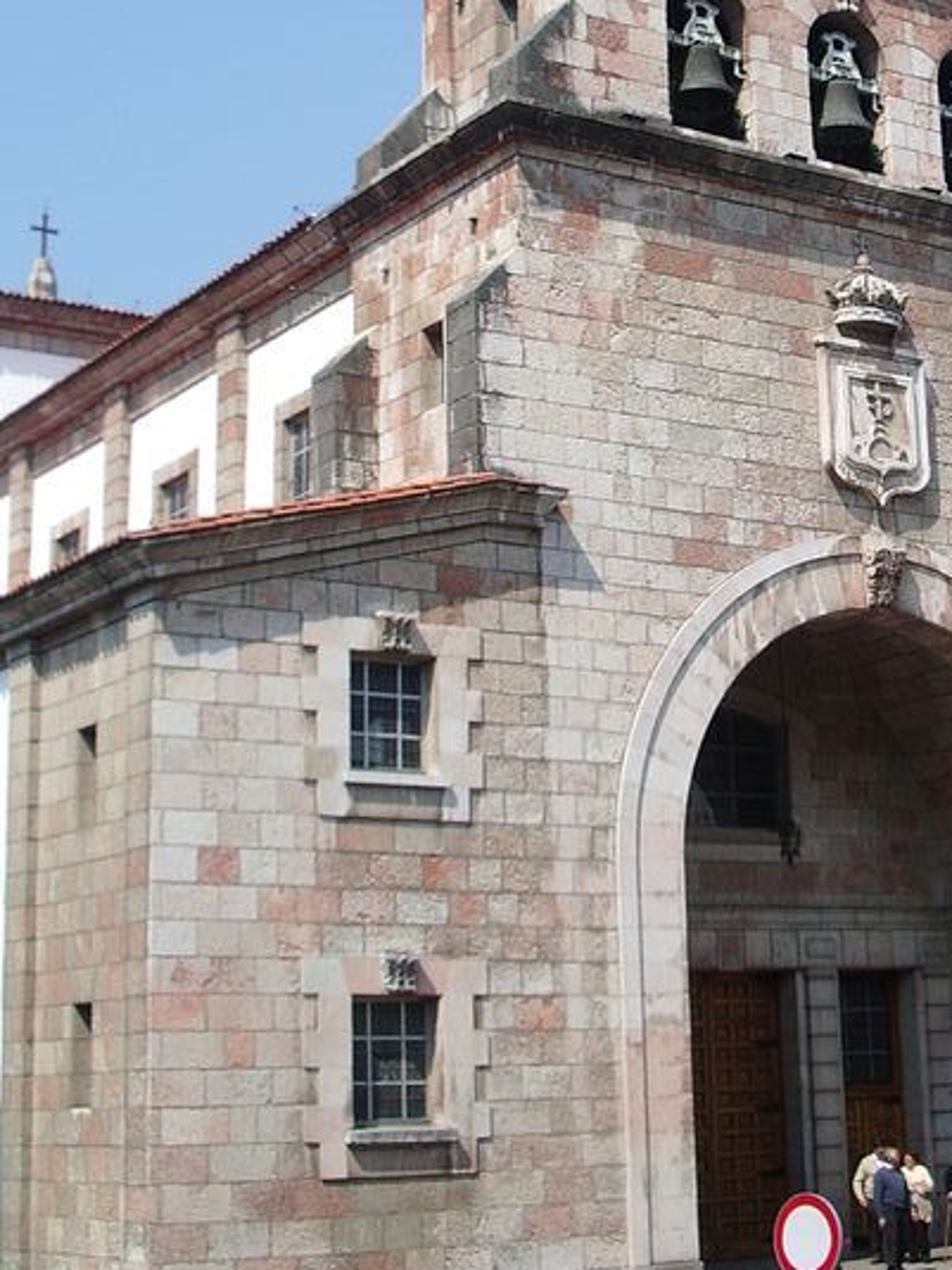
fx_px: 2458
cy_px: 297
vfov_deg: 28.5
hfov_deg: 21.7
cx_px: 741
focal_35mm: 67
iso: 50
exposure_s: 1/400
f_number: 4.3
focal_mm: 5.8
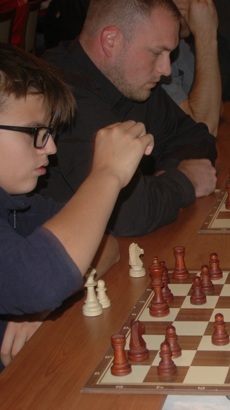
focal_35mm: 95
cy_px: 238
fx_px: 1031
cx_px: 284
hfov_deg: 12.4
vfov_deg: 22.4
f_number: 4.5
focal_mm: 31
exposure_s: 1/60
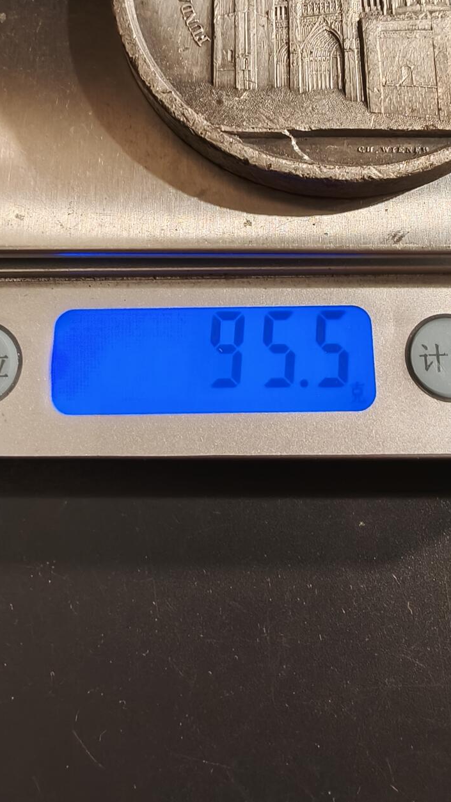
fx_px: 765
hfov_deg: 32.8
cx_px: 225
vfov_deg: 54.0
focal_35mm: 36
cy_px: 256
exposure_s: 1/50
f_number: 2
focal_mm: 2.32
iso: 200
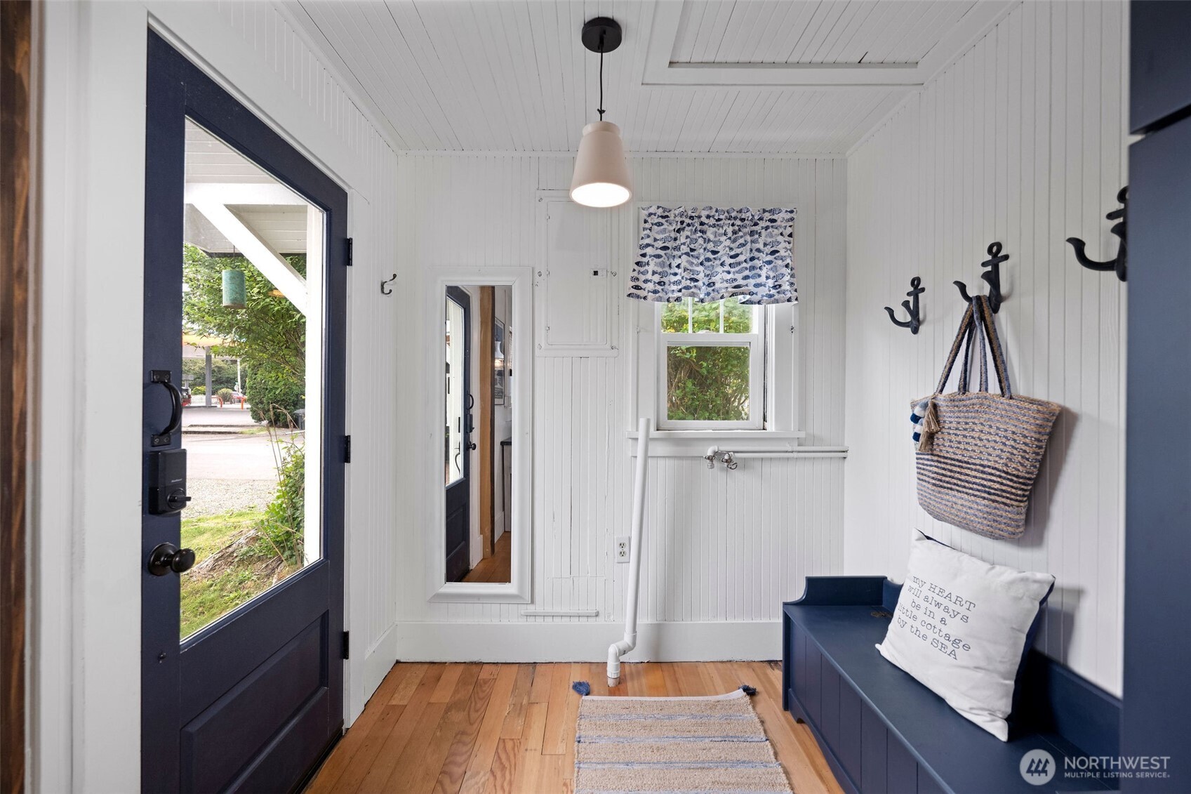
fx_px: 463
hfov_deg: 104.3
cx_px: 596
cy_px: 397
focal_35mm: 14
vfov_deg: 81.2
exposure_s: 1/100
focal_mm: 14
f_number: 5
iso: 1000
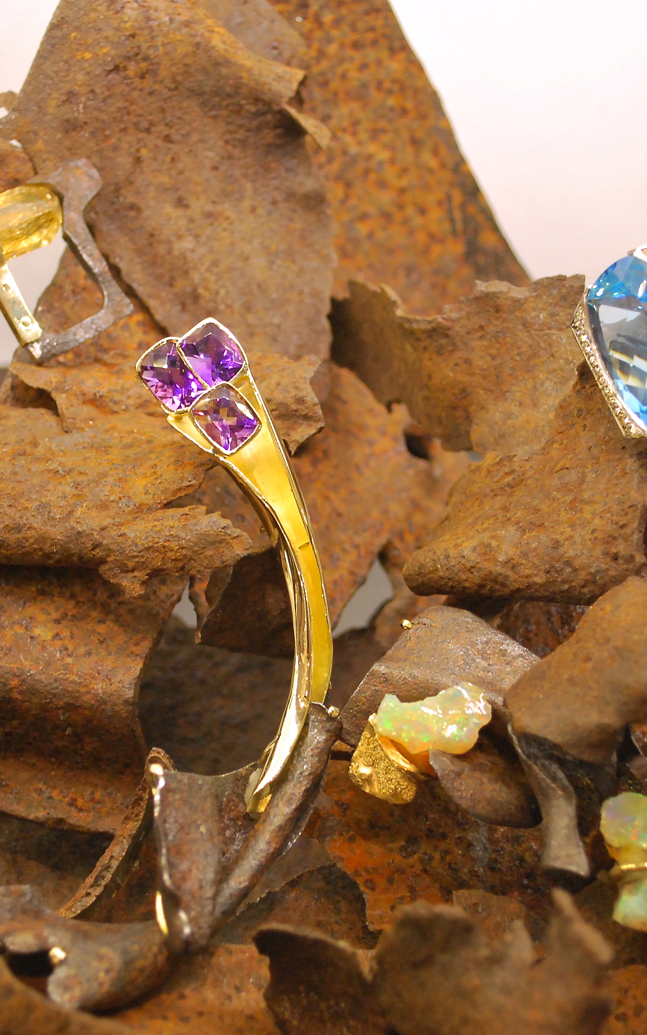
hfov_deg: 17.6
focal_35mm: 74
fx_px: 2088
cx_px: 321
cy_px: 518
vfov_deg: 27.8
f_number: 4.8
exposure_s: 1/30
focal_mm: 32
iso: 720
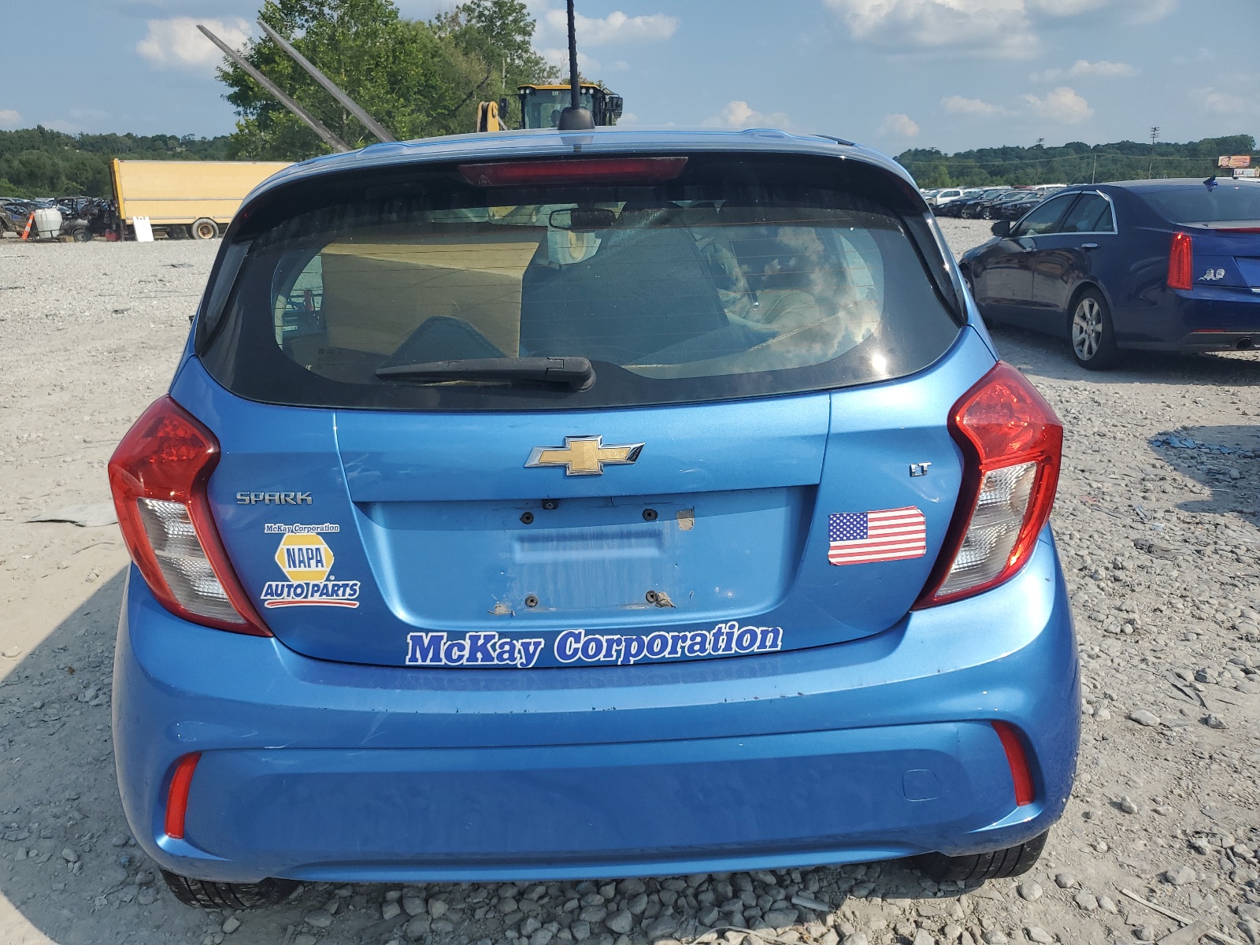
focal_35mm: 26
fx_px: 946
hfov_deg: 67.3
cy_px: 472
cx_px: 630
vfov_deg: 53.1
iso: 50
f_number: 1.5
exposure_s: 1/5000
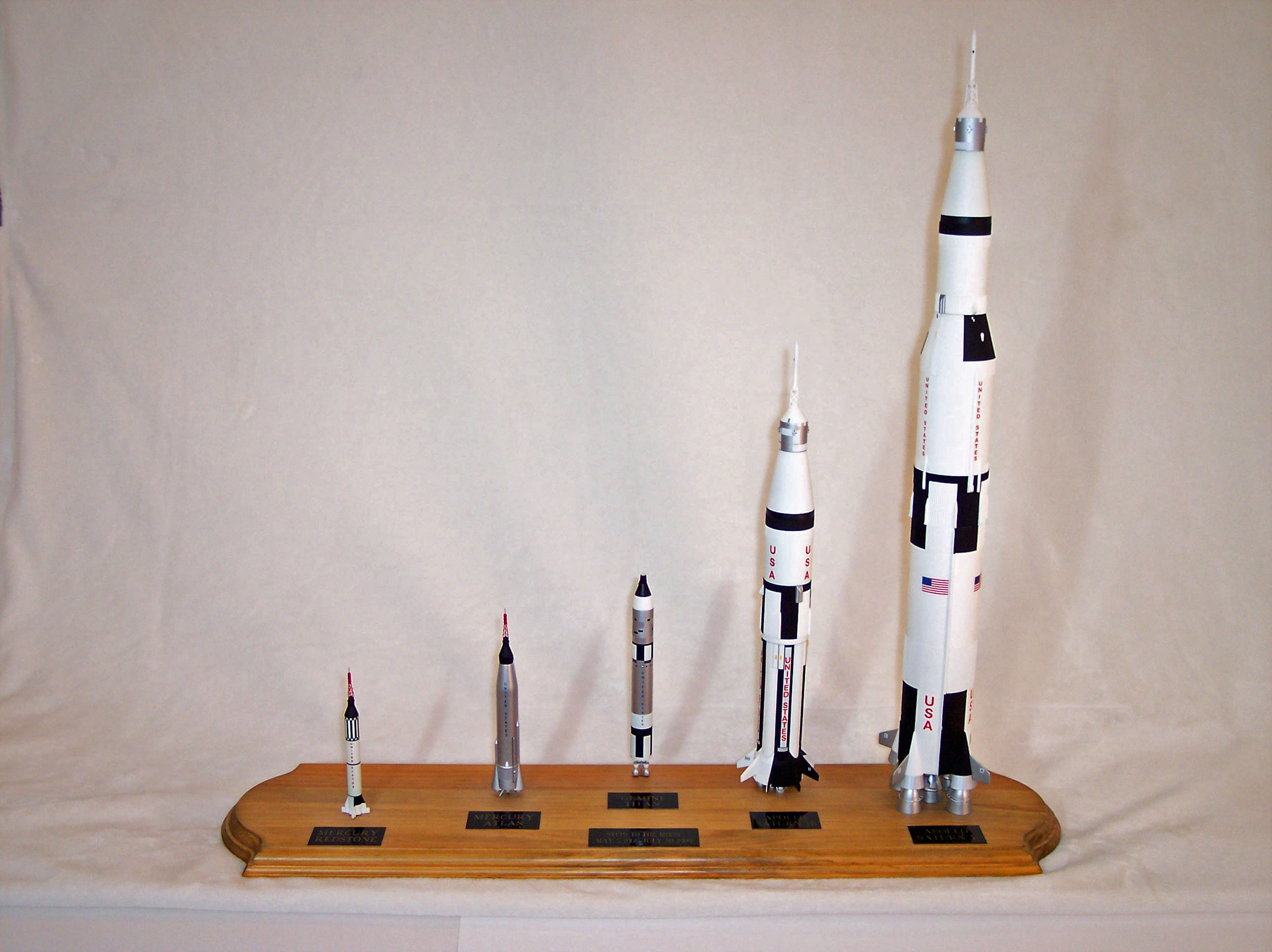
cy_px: 476
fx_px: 1396
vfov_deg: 37.7
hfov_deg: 49.0
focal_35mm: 38
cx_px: 636
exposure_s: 1/180
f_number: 2.8
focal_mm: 8
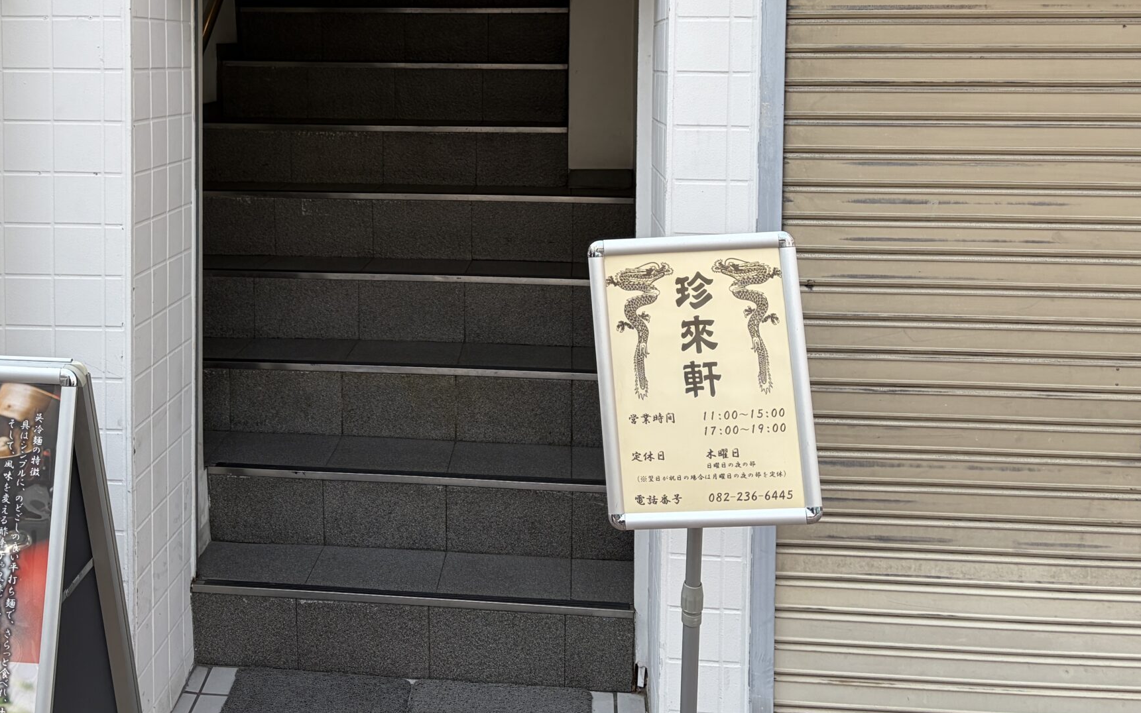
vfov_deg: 30.4
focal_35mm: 41
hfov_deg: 47.8
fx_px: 1275
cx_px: 433
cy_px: 125
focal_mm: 5.96
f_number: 1.6
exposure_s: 1/1175
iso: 50
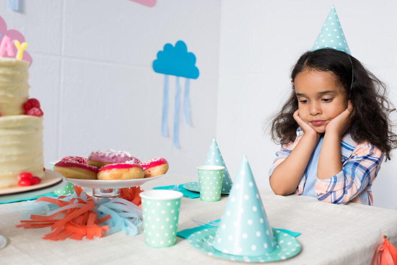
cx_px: 197
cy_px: 130
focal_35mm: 36
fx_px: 397
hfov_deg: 53.1
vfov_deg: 36.9
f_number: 4
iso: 250
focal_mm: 35
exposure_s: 1/160
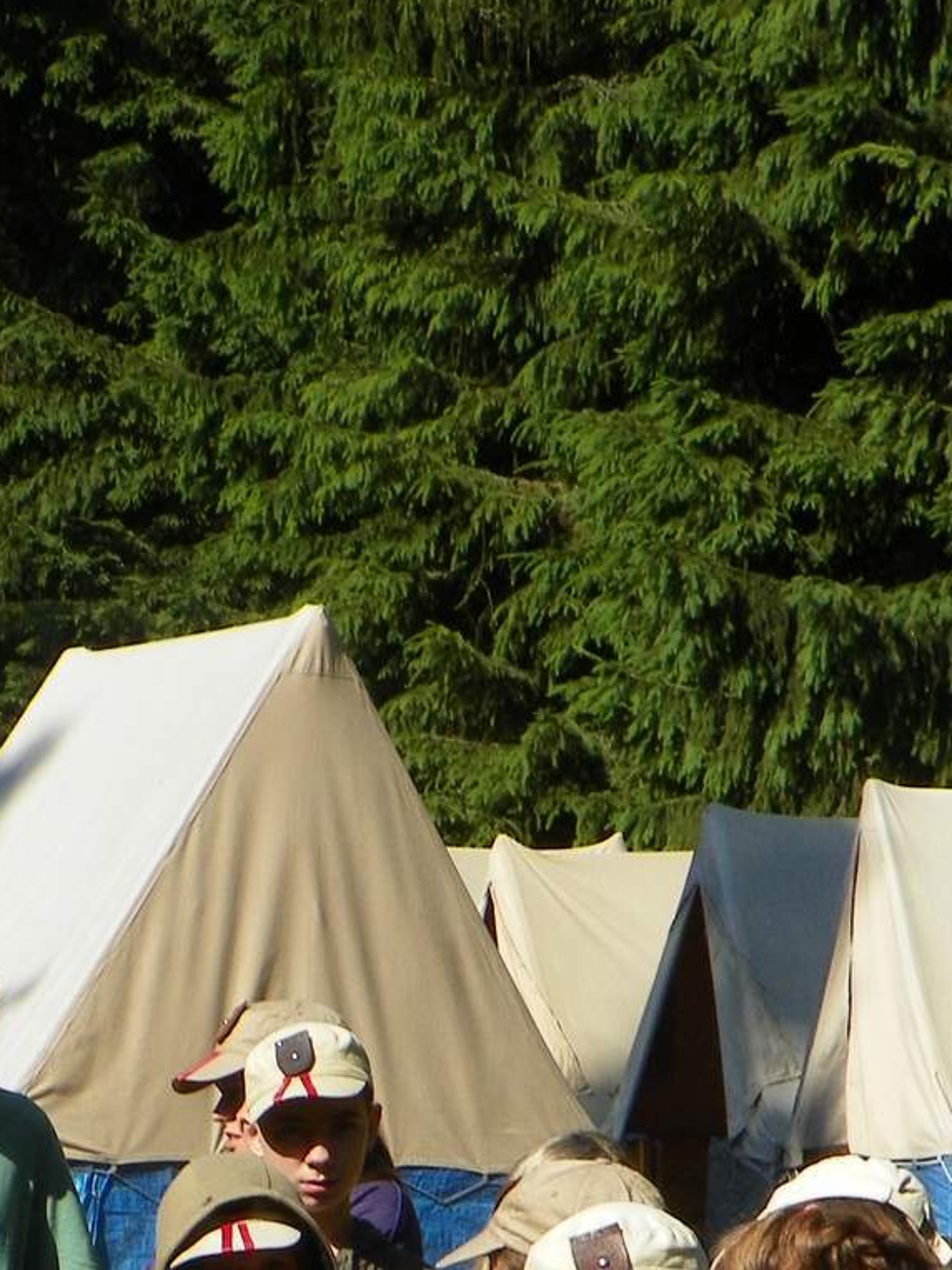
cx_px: 308
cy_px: 1551
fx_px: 6346
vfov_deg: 11.2
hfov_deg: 8.6
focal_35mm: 173
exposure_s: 1/250
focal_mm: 11.8
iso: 64
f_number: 5.6
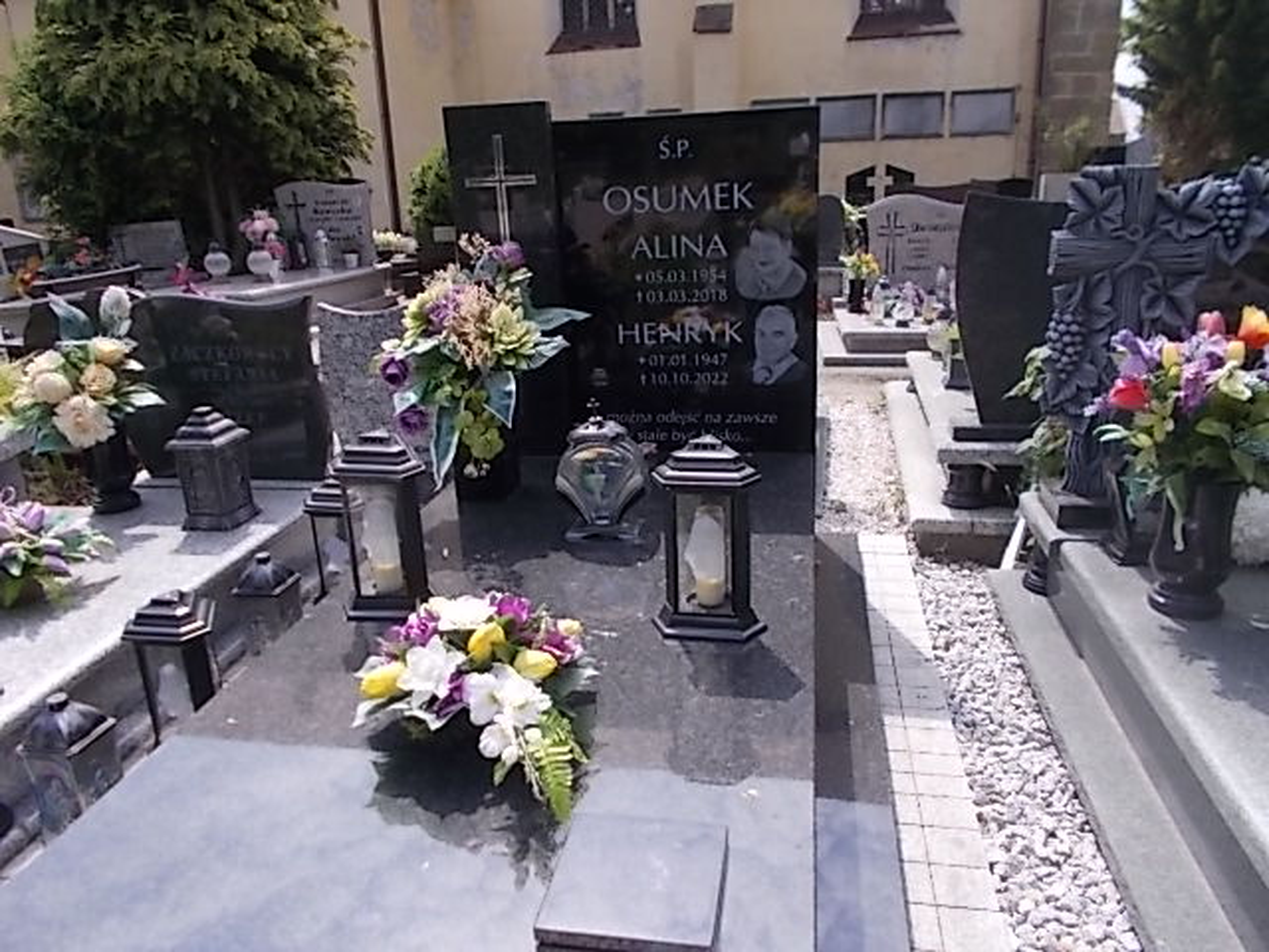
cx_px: 634
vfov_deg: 53.1
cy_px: 476
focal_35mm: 26
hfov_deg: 67.3
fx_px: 953
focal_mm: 4.6
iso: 80
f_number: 8
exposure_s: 1/100
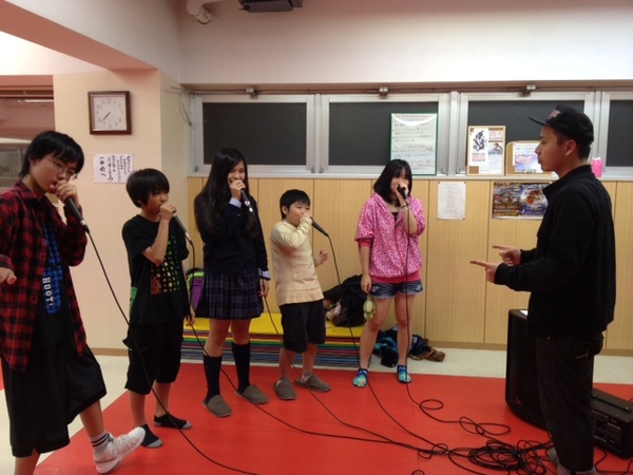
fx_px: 640
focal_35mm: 35
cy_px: 238
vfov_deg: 40.7
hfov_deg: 52.6
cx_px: 316
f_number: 2.4
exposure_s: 1/30
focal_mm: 4.28
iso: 64
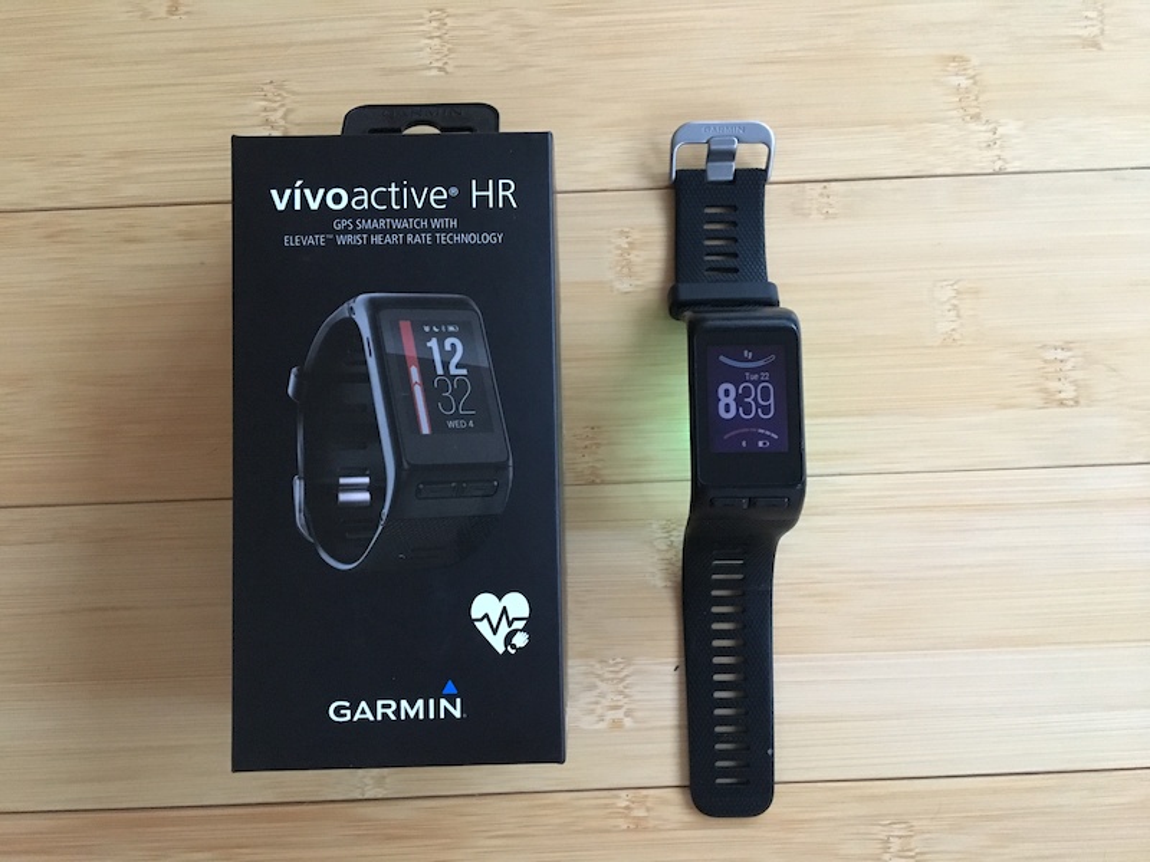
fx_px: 963
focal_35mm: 29
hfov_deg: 61.7
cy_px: 431
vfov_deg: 48.2
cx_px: 575
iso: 320
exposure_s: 1/15
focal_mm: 4.15
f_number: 2.2
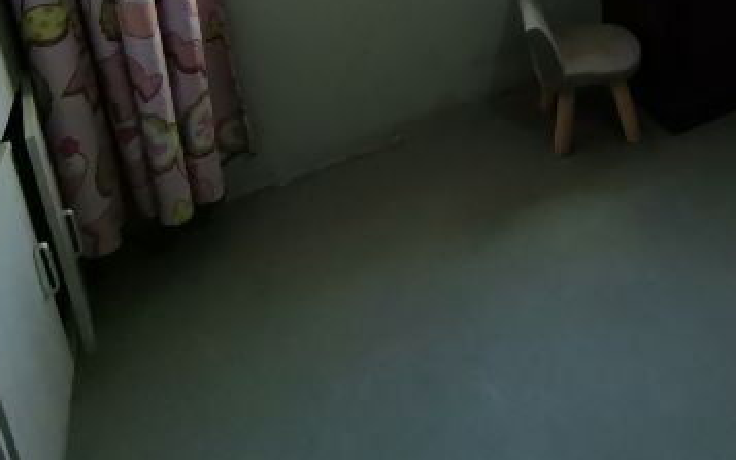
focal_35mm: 38
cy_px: -153
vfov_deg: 27.5
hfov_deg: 46.6
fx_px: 762
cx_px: 660
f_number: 2.2
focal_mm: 1.68
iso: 160
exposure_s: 1/100
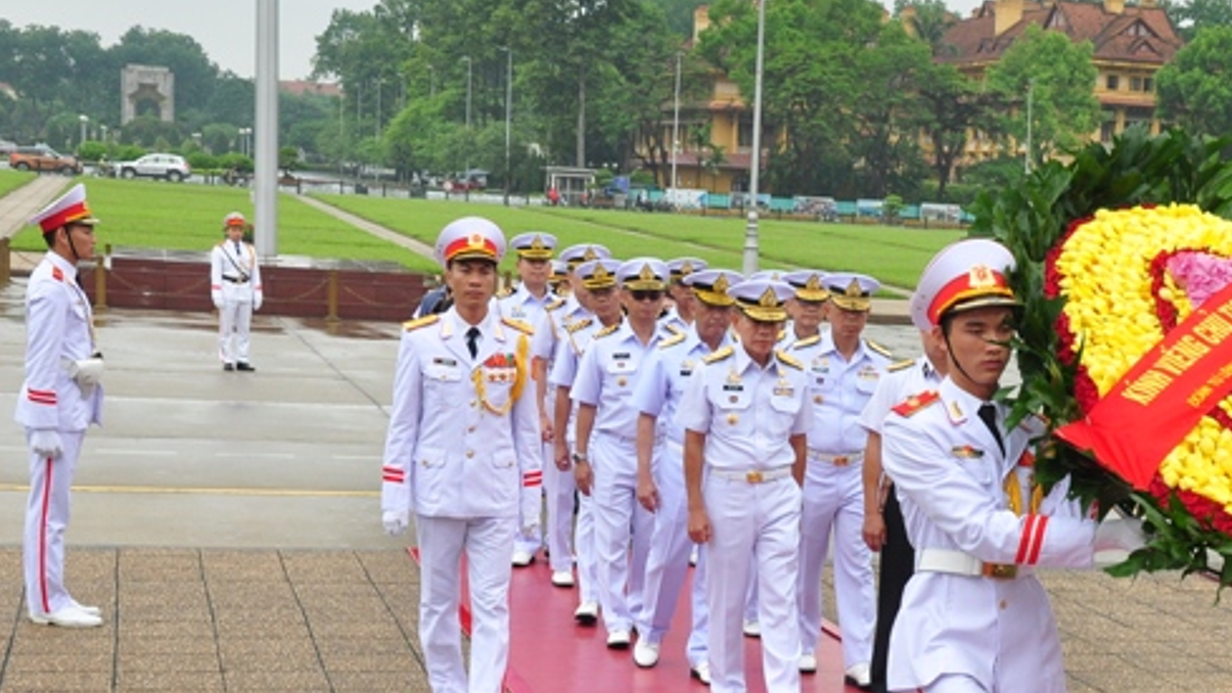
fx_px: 2515
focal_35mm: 77
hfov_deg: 27.2
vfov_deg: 15.5
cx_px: 920
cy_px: 596
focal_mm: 30
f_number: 10
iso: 400
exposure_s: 1/125
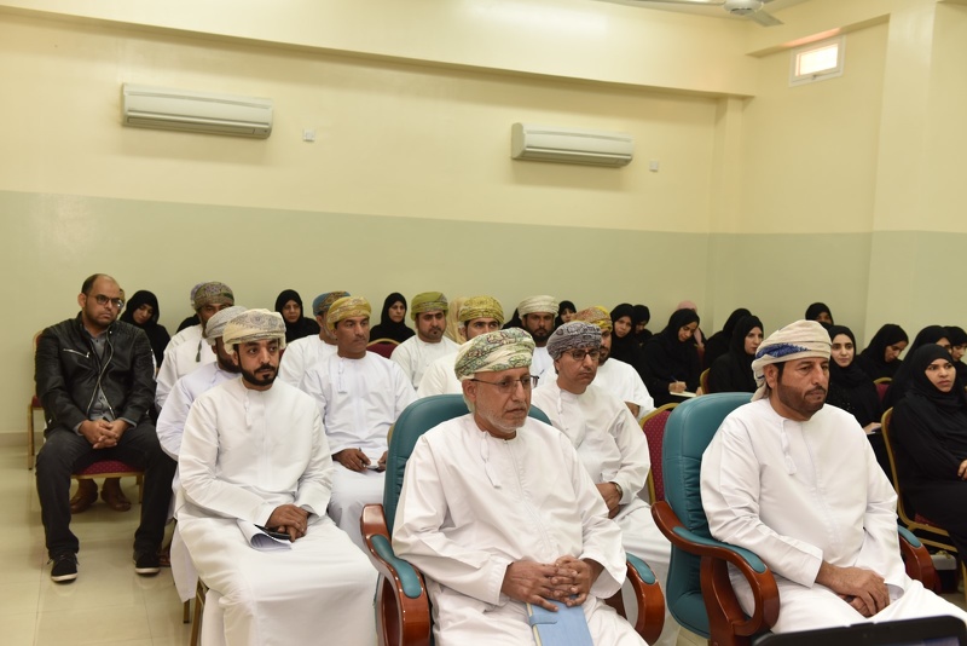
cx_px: 484
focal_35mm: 38
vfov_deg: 35.1
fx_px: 1021
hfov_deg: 50.7
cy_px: 323
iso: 500
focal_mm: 38
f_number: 5
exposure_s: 1/60
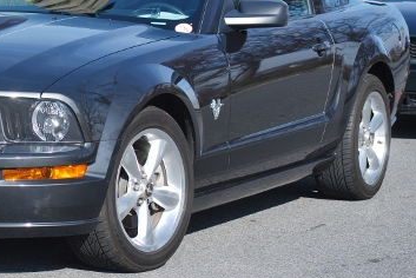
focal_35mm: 163
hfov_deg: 12.5
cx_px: 80
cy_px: 54
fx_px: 1885
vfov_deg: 8.4
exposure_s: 1/500
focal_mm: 60
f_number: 5.6
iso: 180
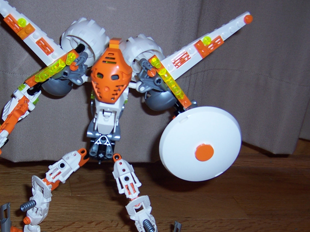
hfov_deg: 39.9
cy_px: 159
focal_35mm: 47
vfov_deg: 30.6
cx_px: 101
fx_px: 421
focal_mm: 5.5
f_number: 2.8
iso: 80
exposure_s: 1/60
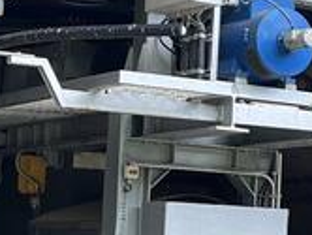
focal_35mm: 161
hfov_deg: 11.9
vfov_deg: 9.2
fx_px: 1453
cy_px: 119
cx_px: 402
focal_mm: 5.1
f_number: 1.6
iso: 50
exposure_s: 1/366
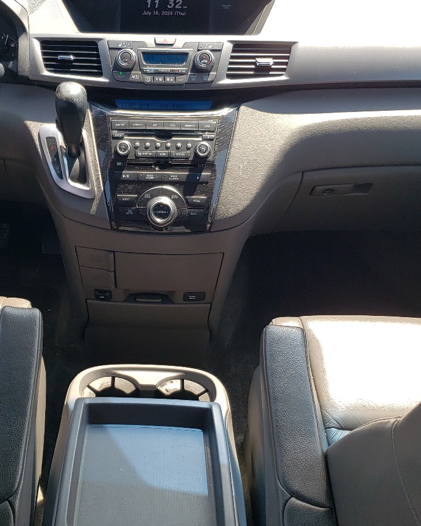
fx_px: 732
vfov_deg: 39.5
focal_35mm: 47
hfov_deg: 31.7
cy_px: 275
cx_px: 130
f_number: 1.5
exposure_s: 1/526
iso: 50
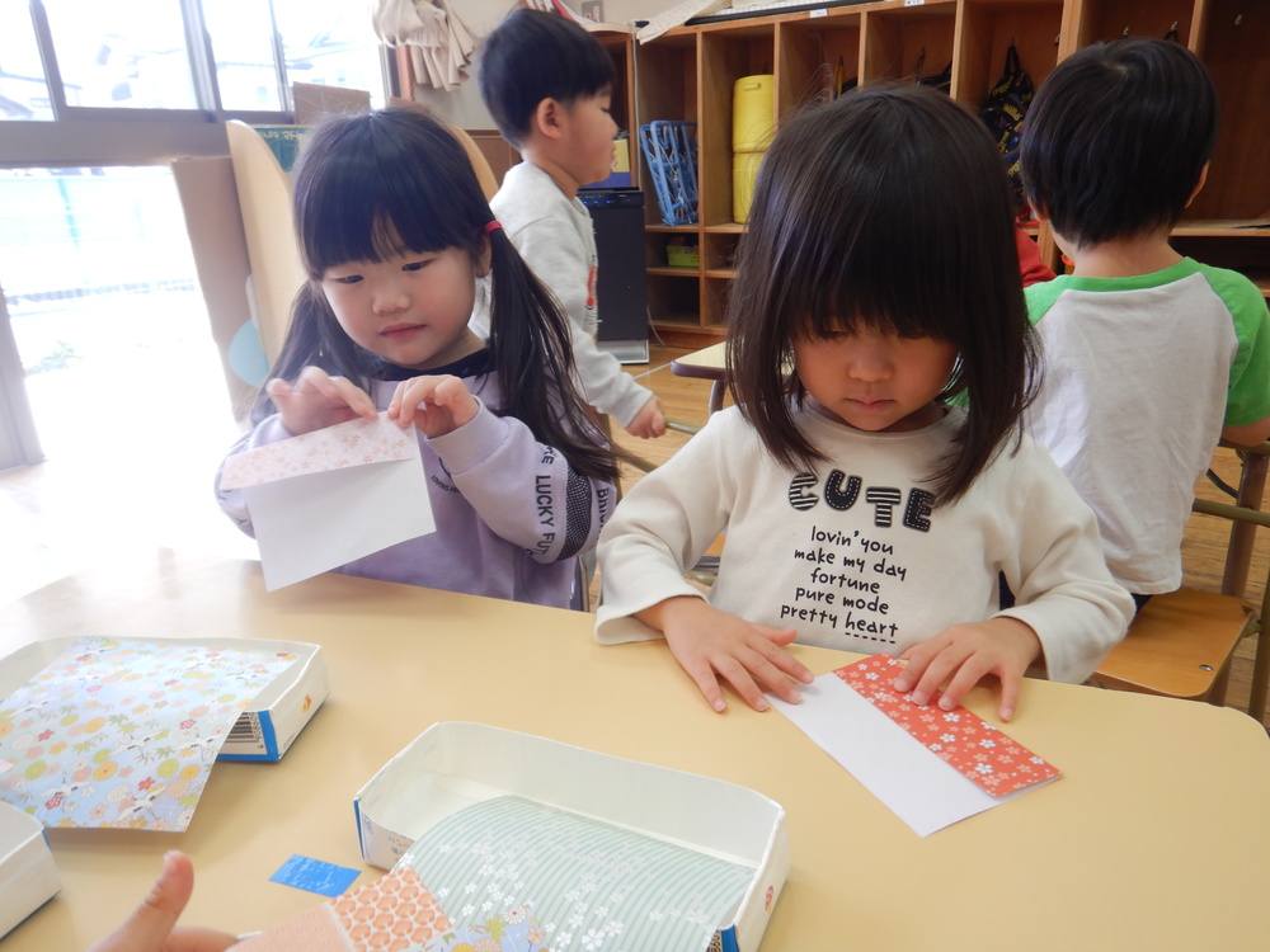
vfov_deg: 56.8
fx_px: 881
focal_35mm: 24
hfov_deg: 71.6
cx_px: 635
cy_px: 476
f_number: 2.8
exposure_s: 1/60
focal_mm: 4.3
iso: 125
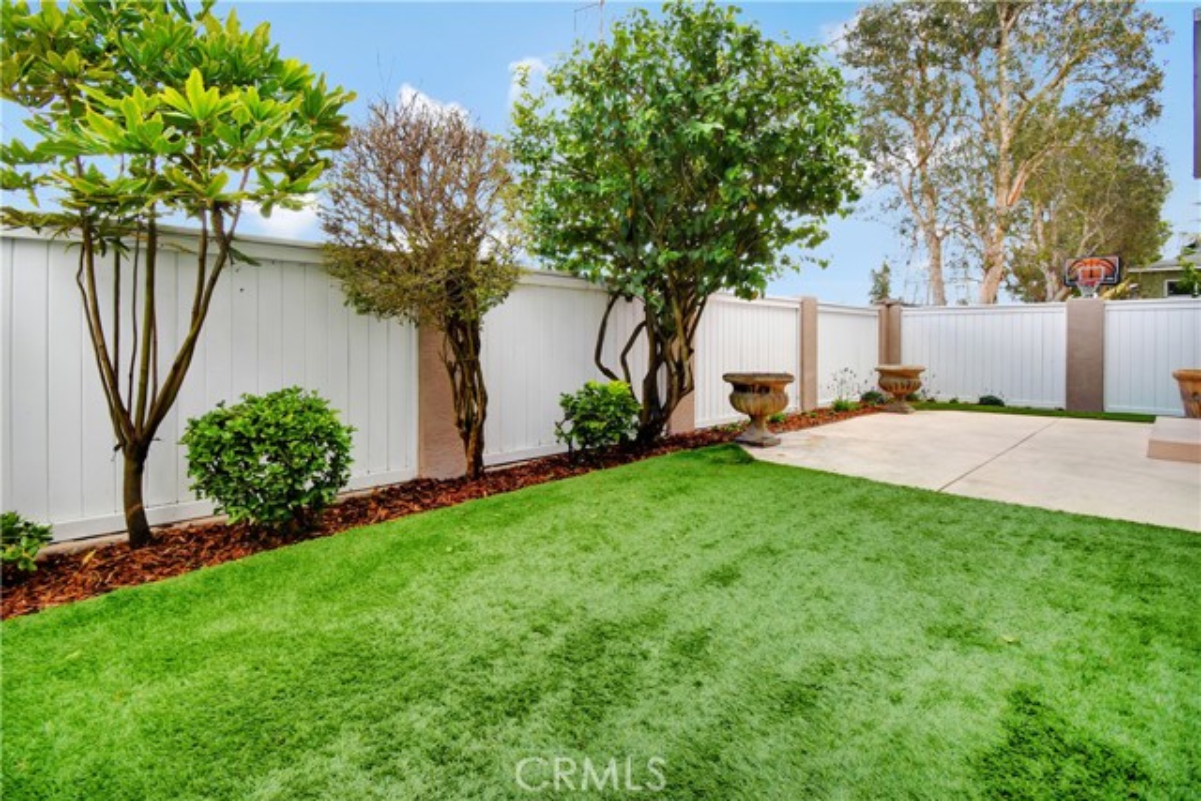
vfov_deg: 77.4
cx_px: 600
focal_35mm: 15
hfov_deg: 100.4
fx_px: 500
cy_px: 400
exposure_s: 1/60
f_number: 13
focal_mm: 10
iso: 250
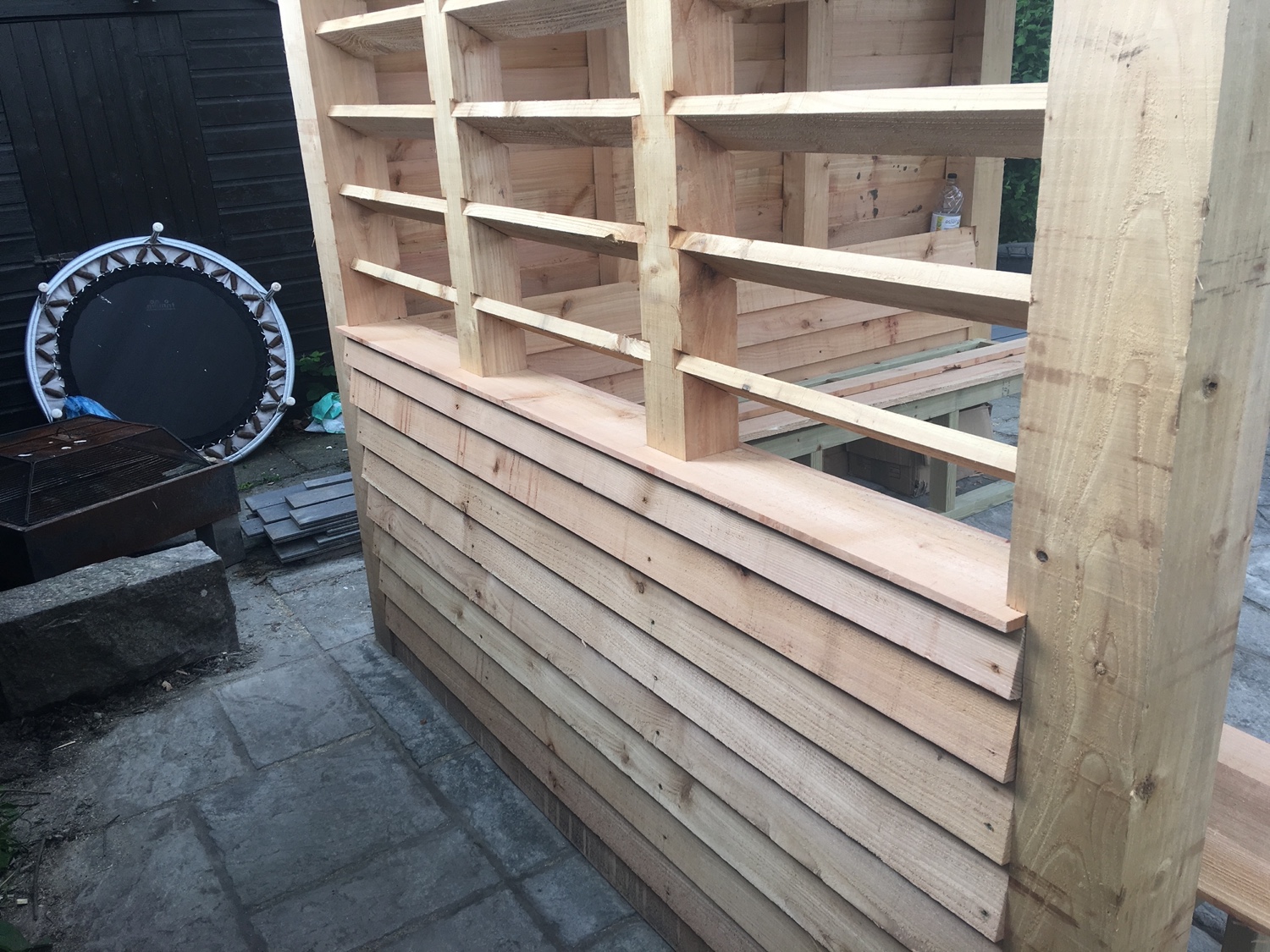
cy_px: 476
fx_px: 1064
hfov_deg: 61.7
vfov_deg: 48.2
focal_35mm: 29
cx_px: 635
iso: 25
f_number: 2.2
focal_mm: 4.15
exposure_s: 1/151
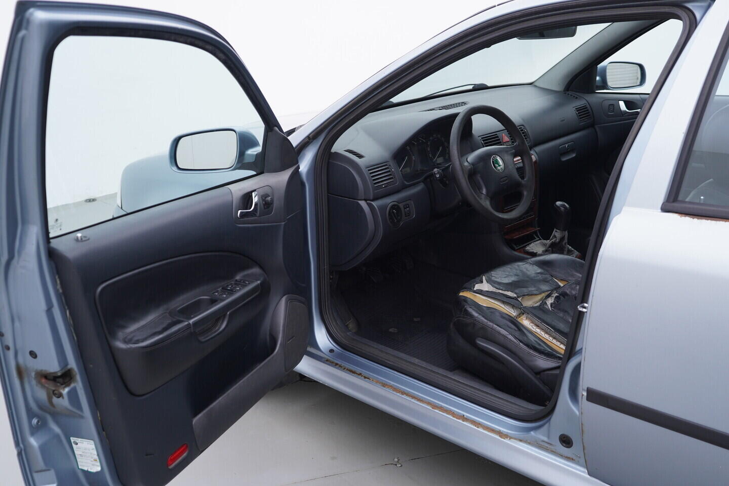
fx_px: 729
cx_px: 364
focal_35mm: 36
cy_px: 243
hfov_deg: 53.1
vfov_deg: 36.9
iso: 125
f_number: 3.2
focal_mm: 24
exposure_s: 1/50
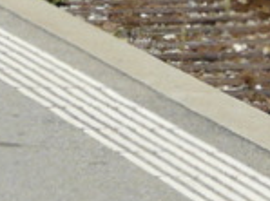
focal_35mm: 599
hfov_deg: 3.3
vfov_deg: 2.4
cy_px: -386
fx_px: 4661
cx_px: 9
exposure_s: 1/500
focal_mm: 14.7
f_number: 5.6
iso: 100
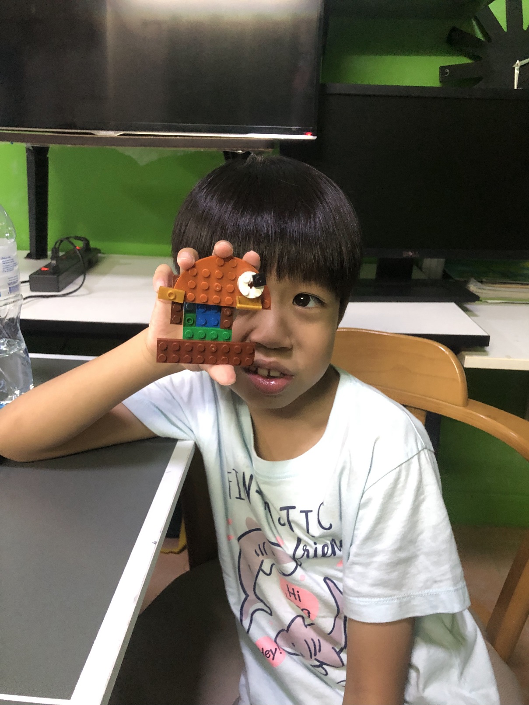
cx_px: 264
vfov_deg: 63.4
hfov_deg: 49.7
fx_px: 571
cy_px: 352
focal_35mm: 28
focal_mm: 4
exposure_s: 1/6
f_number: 1.8
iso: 100
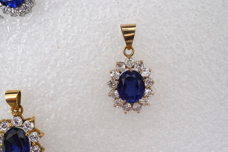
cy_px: 76
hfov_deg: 43.6
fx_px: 285
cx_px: 114
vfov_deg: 29.9
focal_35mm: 45
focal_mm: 30
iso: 400
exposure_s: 1/125
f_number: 22
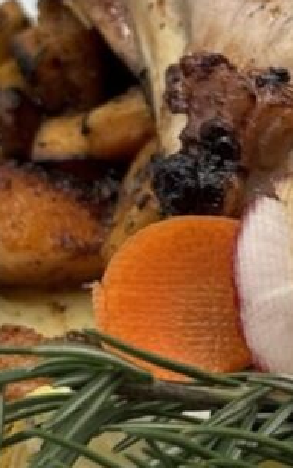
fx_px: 2260
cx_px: 453
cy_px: 222
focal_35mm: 177
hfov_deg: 7.3
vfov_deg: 11.8
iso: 50
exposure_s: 1/204
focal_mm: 6.76
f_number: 1.78
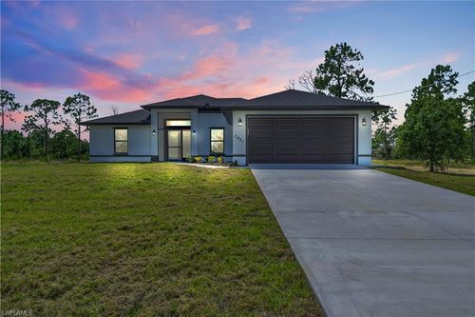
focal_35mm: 24
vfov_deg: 53.1
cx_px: 238
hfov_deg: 73.8
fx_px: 317
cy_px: 158
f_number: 9
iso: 200
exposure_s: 1/800
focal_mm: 24
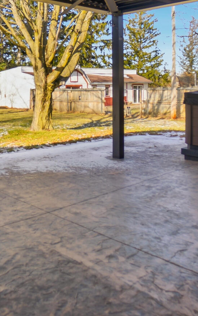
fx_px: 302
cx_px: 25
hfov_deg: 34.5
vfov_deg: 53.2
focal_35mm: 35
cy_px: 86
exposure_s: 1/4000
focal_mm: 10
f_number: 5.6
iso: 125
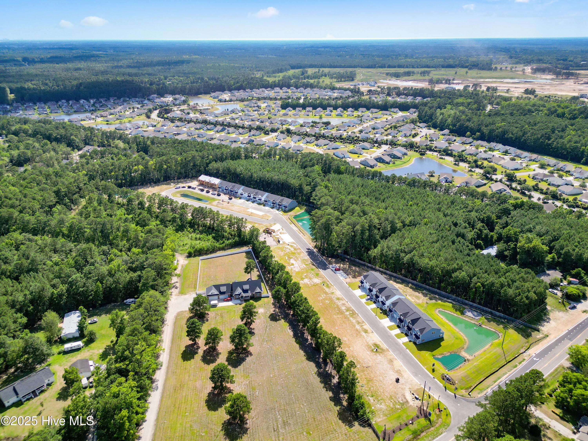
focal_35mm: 24
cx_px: 294
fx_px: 408
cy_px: 220
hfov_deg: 71.6
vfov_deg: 56.8
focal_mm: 6.72
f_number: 1.7
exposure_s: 1/2000
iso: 100
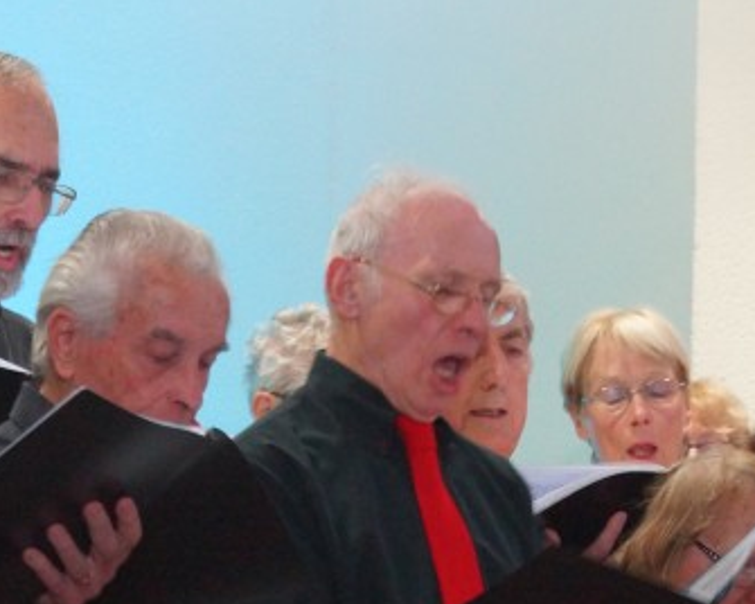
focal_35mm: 258
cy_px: 710
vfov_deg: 6.0
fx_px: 5765
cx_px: 383
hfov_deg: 7.5
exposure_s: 1/13
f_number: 5.6
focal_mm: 60
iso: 1600
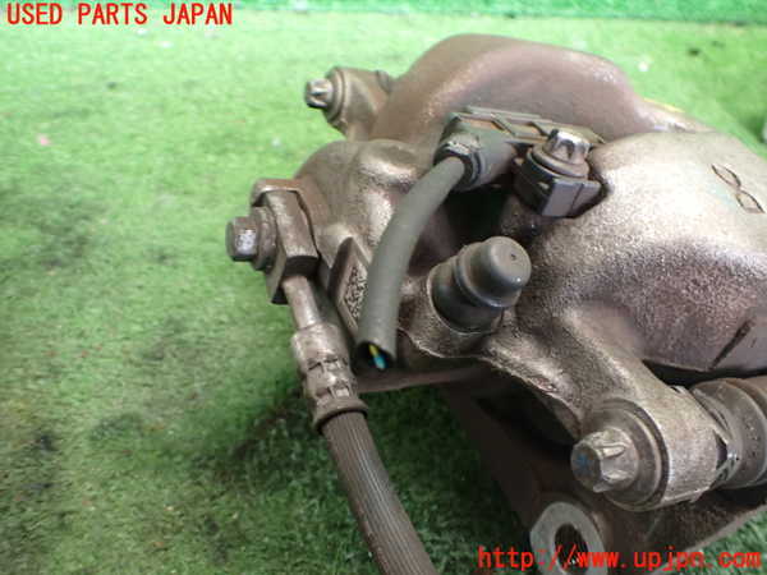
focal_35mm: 30
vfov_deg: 46.8
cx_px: 384
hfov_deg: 60.0
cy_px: 288
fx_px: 665
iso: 800
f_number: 2.3
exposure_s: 1/40
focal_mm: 5.4
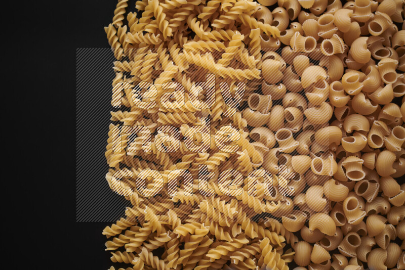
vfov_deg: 27.0
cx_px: 202
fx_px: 563
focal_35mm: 50
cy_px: 135
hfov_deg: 39.6
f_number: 8
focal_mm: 50
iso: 160
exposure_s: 1/100
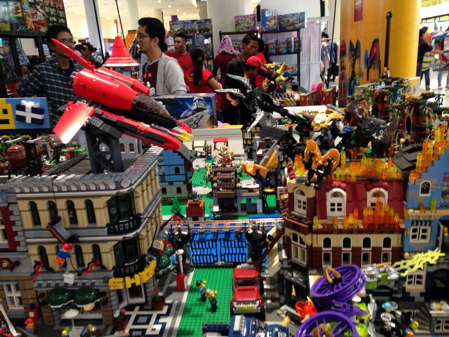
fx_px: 428
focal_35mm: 33
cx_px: 224
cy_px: 168
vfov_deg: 42.9
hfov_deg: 55.4
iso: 250
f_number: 2.4
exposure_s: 1/20
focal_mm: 4.12
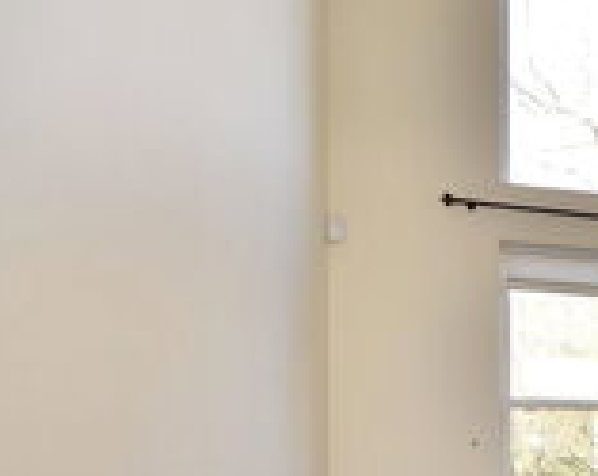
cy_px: 453
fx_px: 838
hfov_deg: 27.4
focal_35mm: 47
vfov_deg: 30.0
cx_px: 895
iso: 320
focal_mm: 11
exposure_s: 1/30
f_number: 8
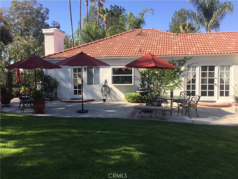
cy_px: 90
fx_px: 199
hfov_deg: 61.7
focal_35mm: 29
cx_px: 119
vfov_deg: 48.2
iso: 32
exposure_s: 1/964
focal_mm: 4.15
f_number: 2.2
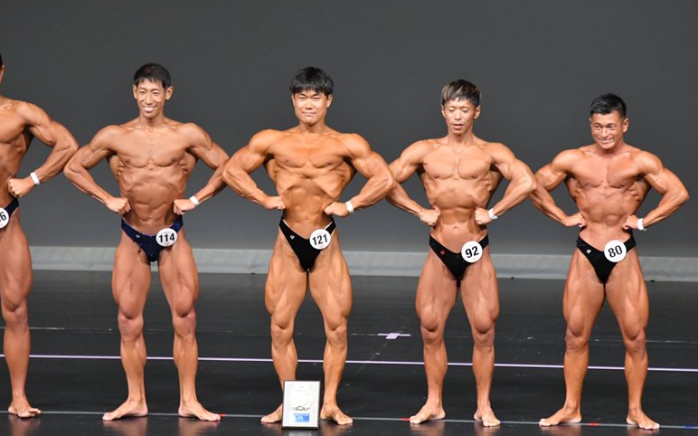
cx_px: 349
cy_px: 220
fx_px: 5838
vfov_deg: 4.3
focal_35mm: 307
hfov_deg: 6.8
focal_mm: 200
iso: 5000
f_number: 5.6
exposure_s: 1/400
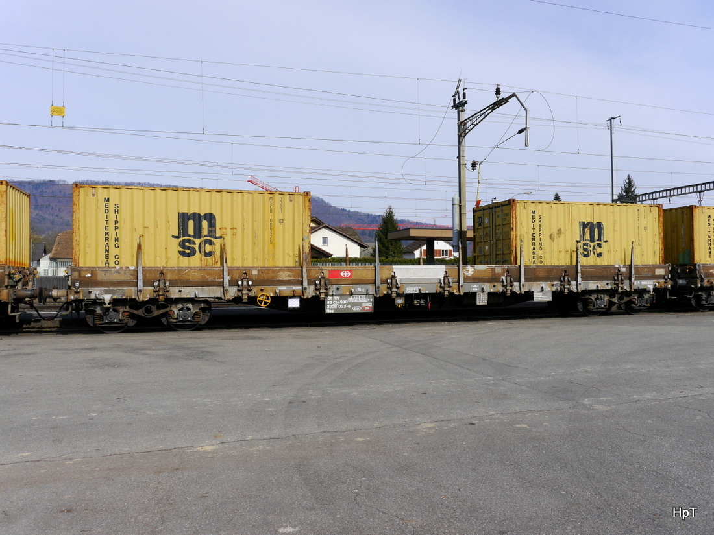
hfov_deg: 60.0
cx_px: 357
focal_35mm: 30
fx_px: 619
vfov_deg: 46.8
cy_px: 268
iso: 160
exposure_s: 1/500
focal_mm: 15
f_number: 8
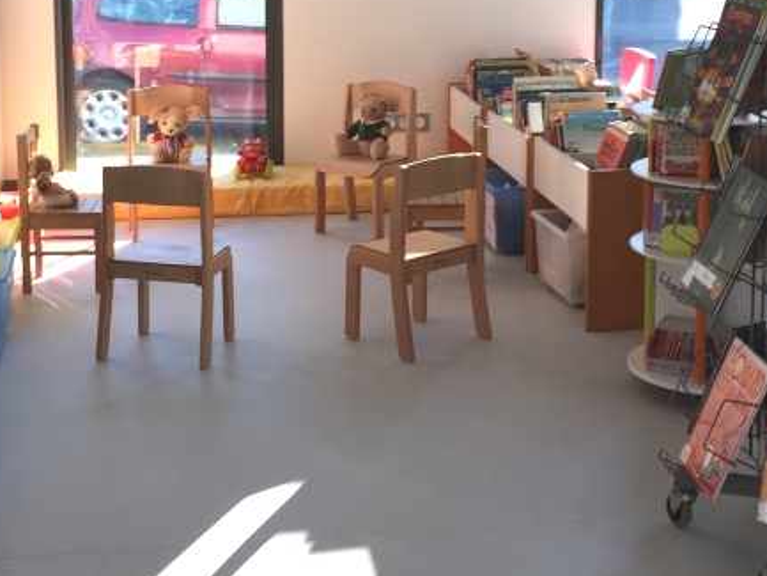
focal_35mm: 67
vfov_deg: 21.6
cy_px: 99
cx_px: 349
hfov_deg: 28.9
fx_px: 1485
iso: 32
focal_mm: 4.15
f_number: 2.2
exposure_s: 1/122
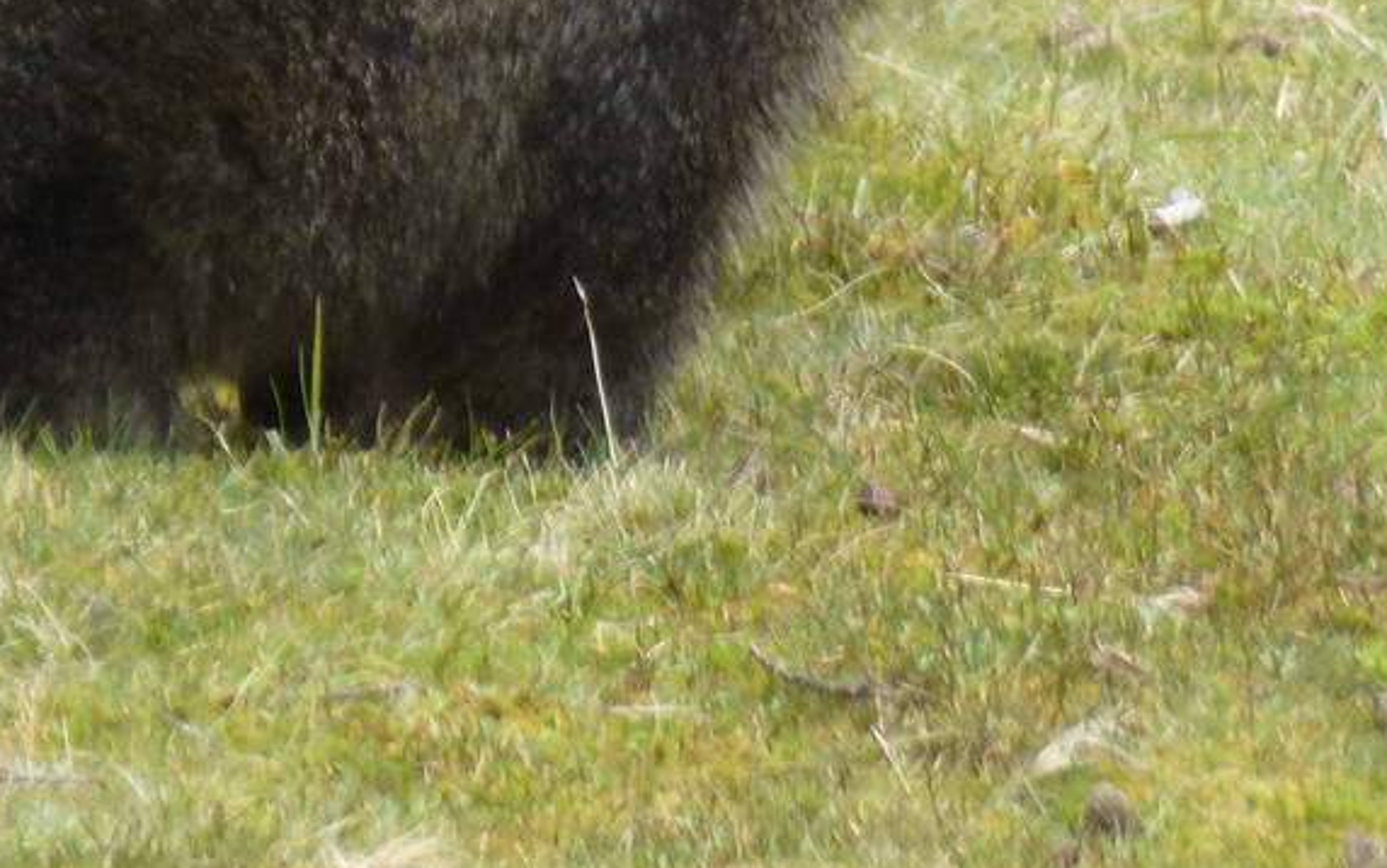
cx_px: 713
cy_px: 44
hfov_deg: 2.2
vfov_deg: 1.4
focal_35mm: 969
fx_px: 36643
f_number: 5.8
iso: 160
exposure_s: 1/125
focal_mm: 58.6
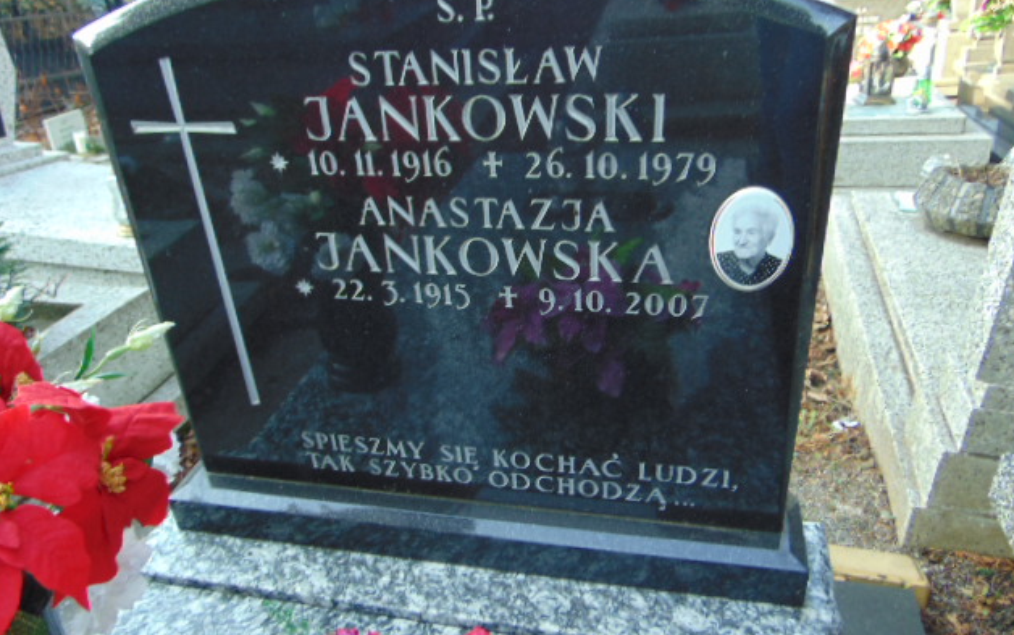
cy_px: 325
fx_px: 746
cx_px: 515
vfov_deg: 46.1
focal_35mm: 27
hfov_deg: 68.4
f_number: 3
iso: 80
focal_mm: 4.5
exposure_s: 1/60
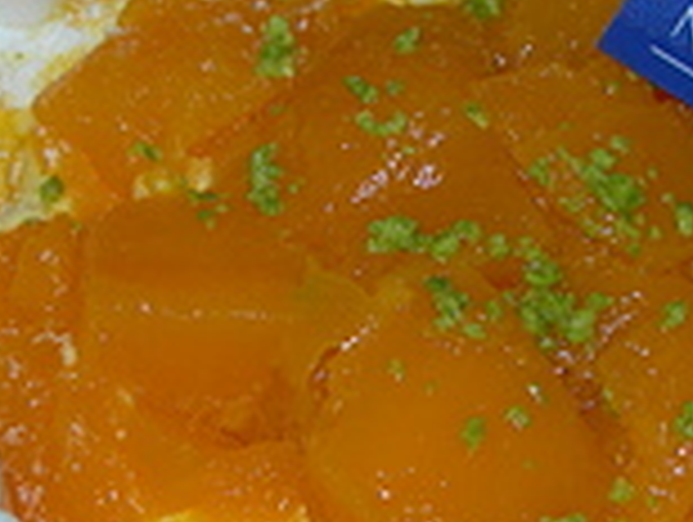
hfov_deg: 15.9
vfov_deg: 12.0
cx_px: 495
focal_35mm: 123
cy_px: 412
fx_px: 2466
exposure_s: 1/60.1
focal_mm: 7.8
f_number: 4.8
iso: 50
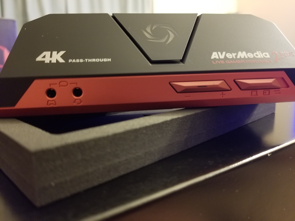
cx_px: 148
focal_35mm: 26
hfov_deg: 67.3
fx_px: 222
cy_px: 110
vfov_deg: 53.1
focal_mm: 4.25
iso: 500
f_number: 1.7
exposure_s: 1/10
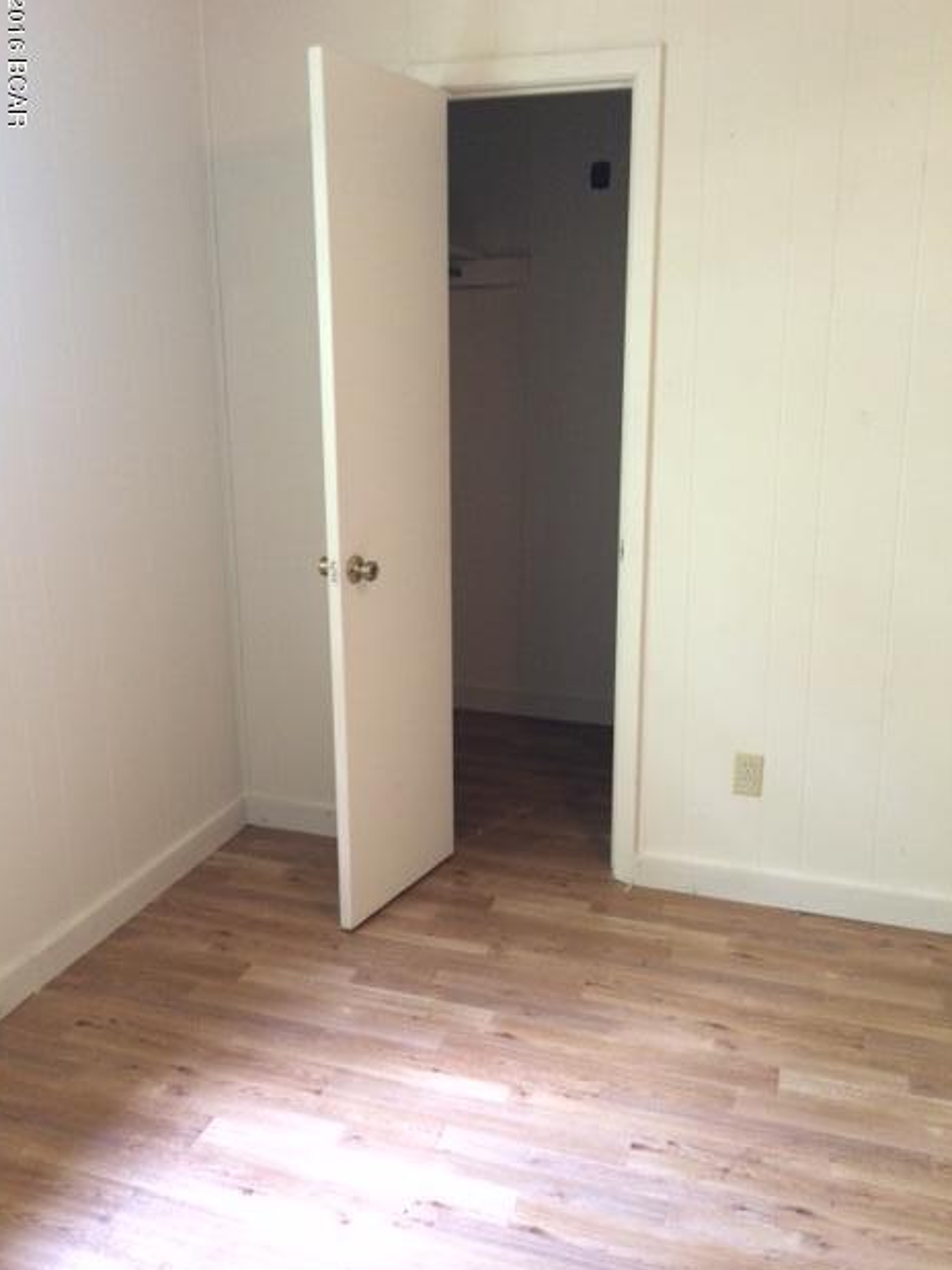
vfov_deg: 60.0
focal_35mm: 30
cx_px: 468
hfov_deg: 46.8
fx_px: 1100
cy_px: 622
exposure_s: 1/30
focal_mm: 4.15
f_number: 2.2
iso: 160
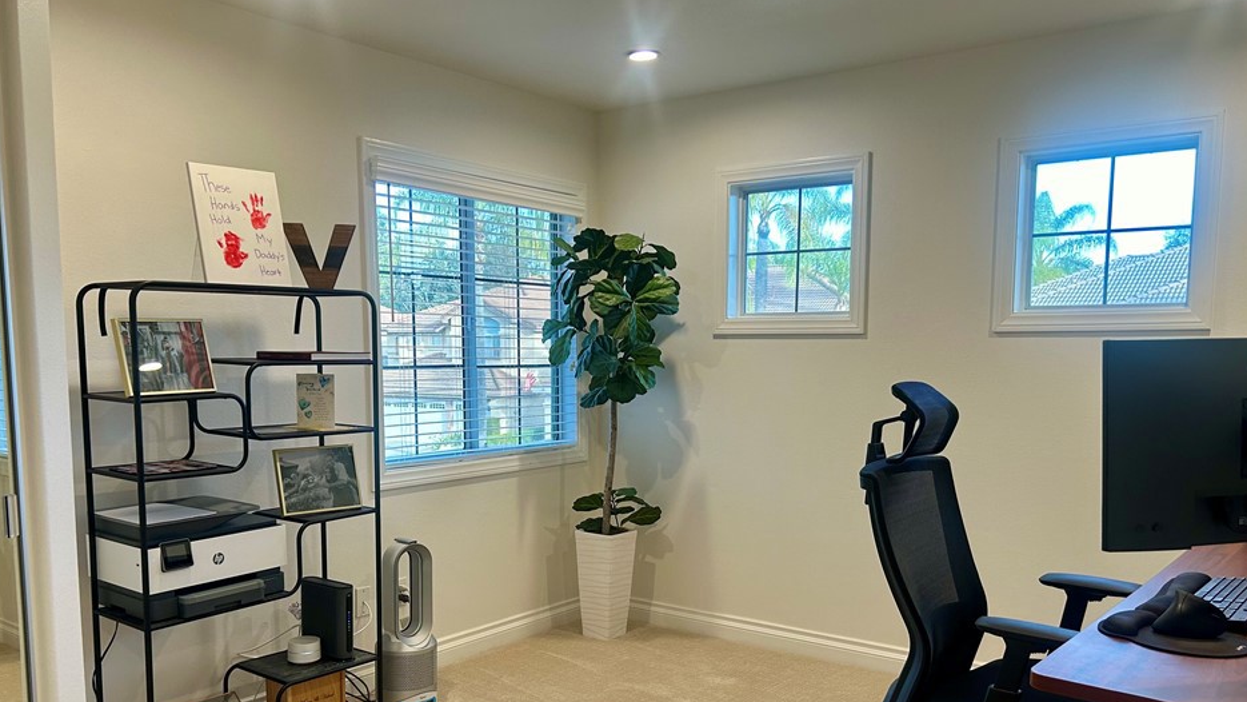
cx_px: 614
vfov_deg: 37.4
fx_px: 1025
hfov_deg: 62.6
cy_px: 457
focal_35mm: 31
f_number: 1.5
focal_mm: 5.7
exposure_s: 1/120
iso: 100
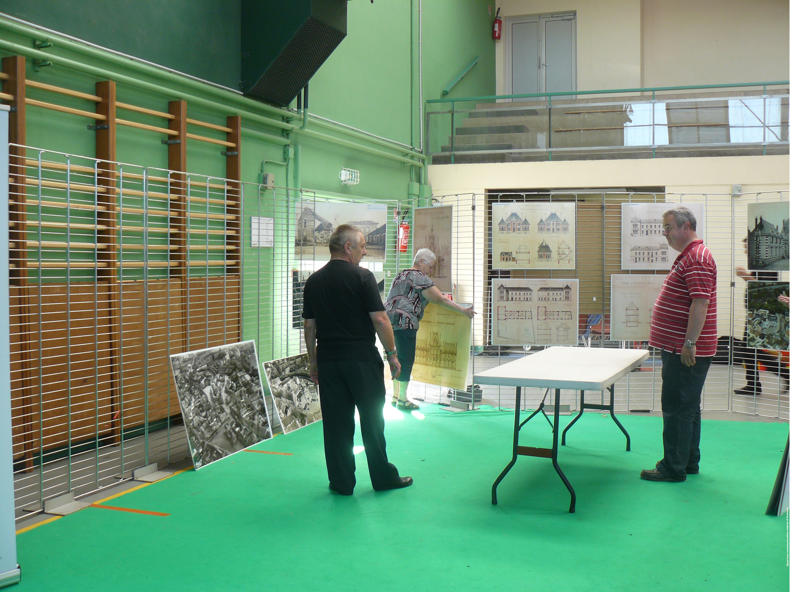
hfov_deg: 51.4
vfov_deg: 39.7
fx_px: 822
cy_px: 296
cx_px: 395
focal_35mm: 36
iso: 200
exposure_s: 1/30
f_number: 2.8
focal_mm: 6
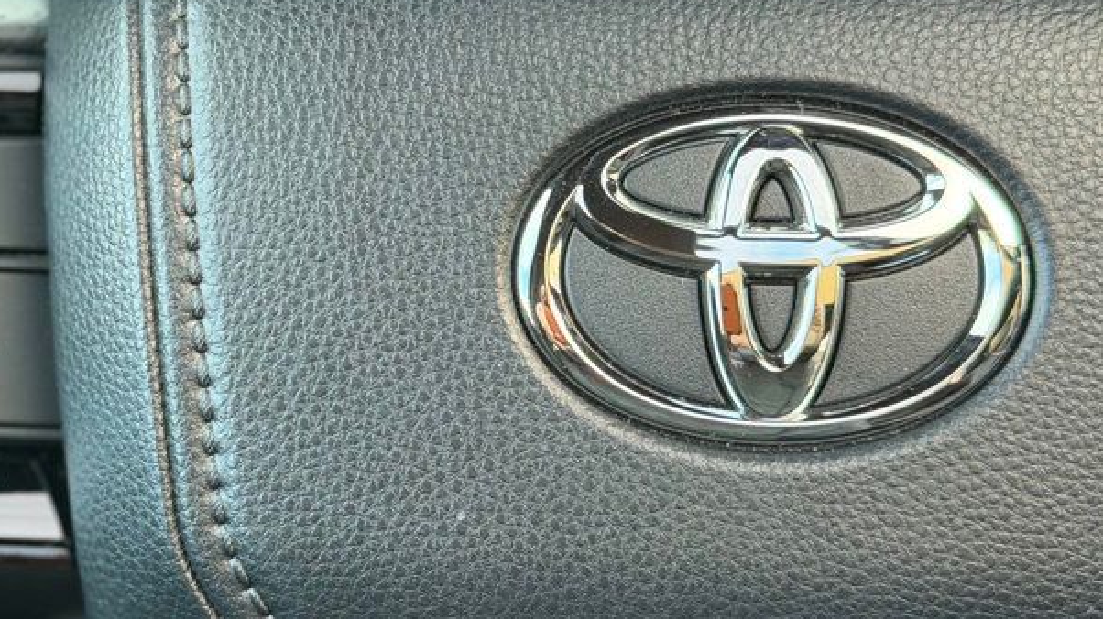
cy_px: 267
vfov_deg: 13.6
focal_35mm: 89
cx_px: 170
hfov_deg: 23.5
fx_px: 2602
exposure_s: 1/60
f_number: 1.78
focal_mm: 6.76
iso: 160
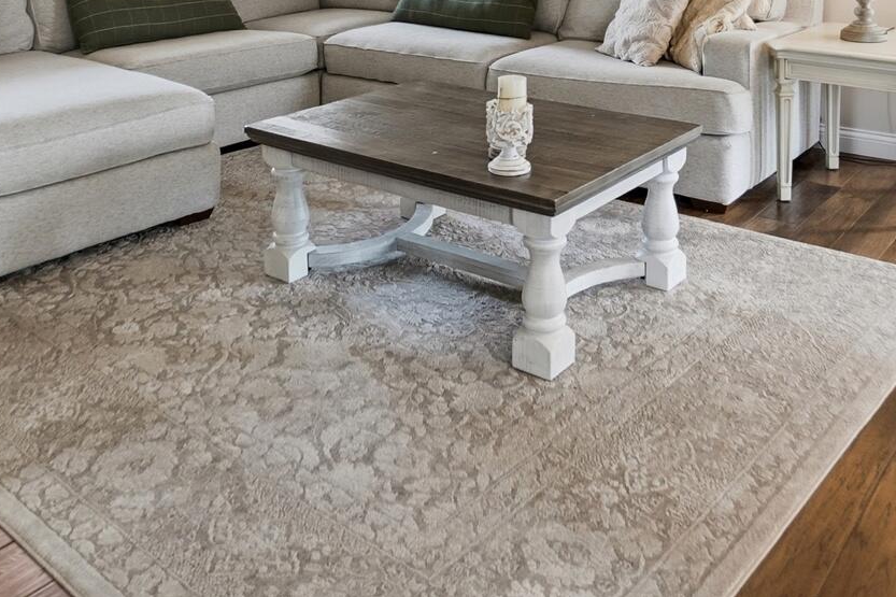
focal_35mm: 36
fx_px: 896
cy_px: -118
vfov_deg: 31.1
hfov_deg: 52.7
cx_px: 543
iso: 100
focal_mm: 10
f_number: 4
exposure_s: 1/500
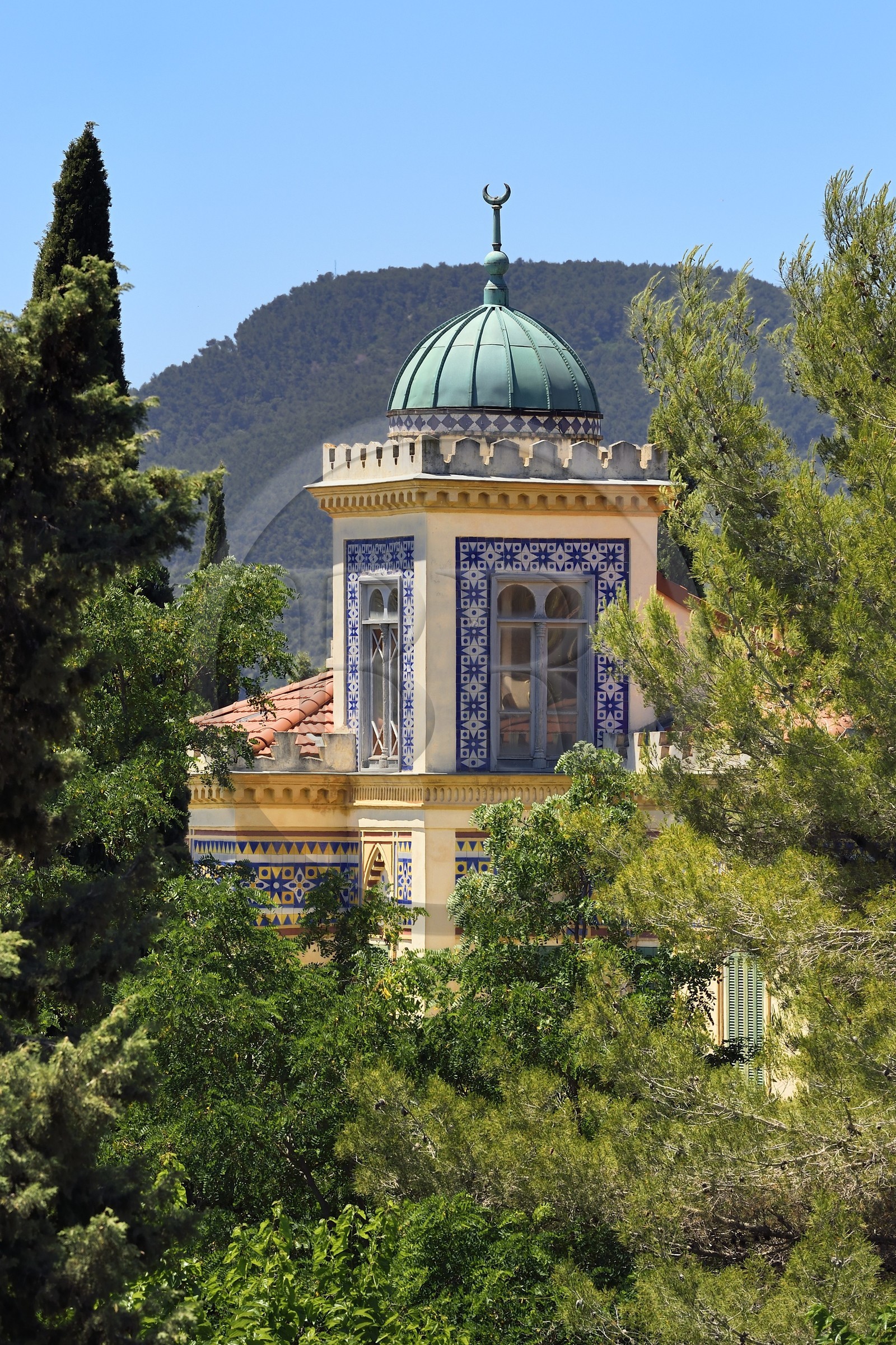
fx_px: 7466
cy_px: 672
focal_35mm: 200
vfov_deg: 10.3
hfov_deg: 6.9
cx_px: 448
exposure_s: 1/320
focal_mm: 200
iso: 200
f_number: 10
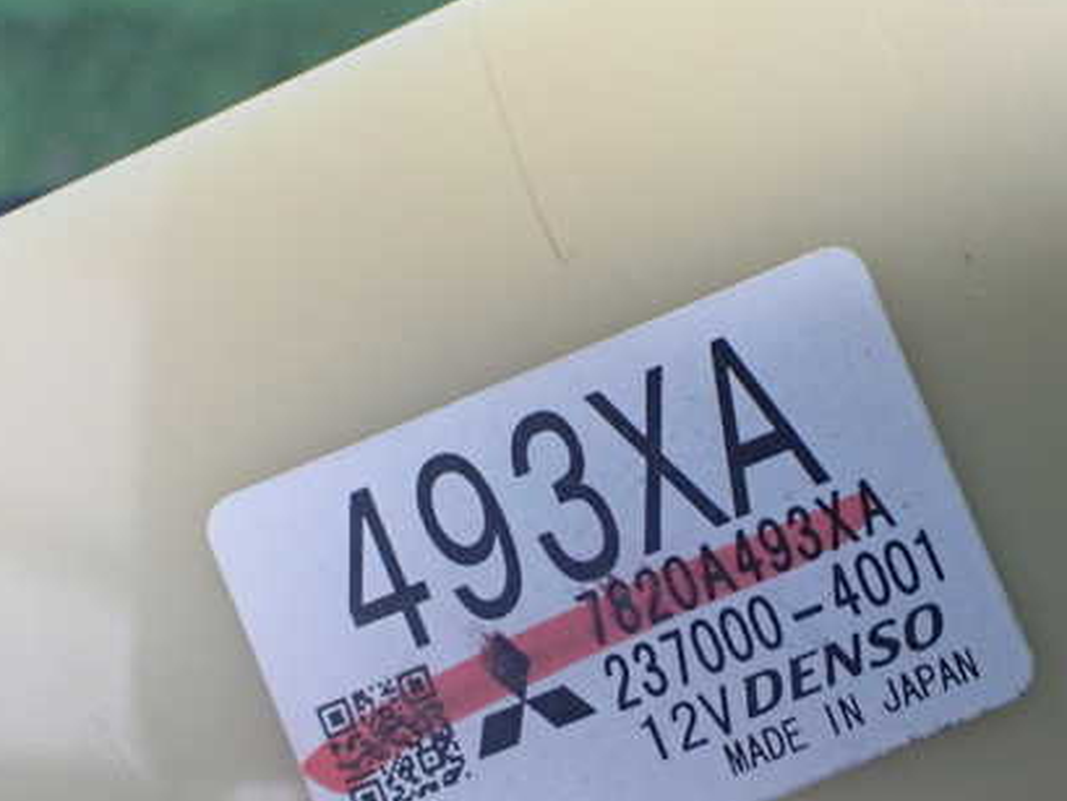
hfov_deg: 42.9
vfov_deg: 32.9
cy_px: 428
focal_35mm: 44
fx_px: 1357
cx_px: 600
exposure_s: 1/80
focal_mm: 5.4
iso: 800
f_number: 2.3
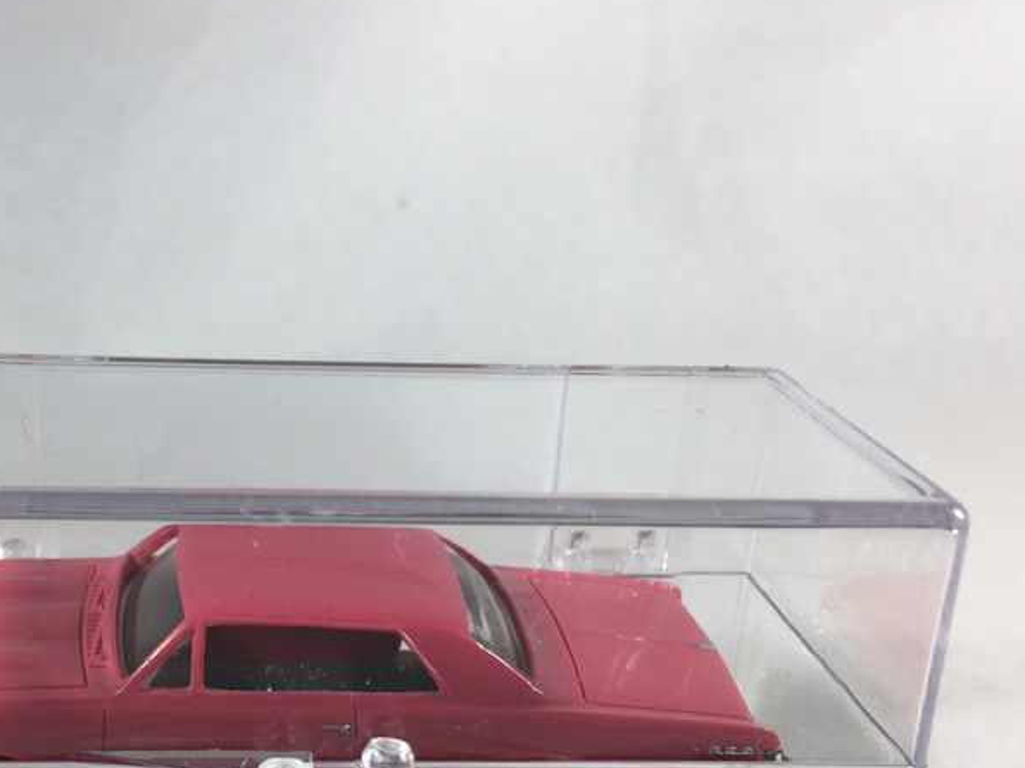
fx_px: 1480
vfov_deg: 28.6
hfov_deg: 37.5
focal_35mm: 50
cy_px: 585
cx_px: 295
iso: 32
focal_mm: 4.15
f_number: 2.2
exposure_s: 1/120
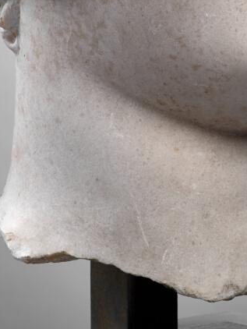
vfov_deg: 9.7
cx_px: 145
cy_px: -143
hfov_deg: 7.5
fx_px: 1891
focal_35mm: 199
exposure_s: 1/125
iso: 200
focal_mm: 80
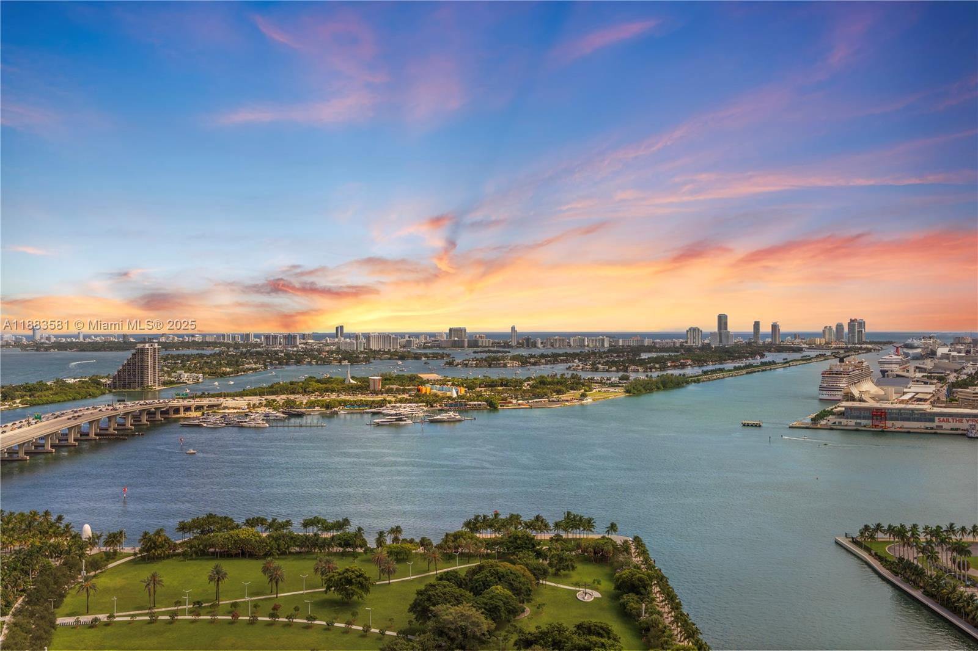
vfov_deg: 37.8
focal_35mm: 35
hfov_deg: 54.4
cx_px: 489
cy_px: 326
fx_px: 951
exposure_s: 1/640
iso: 800
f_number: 9
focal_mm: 35
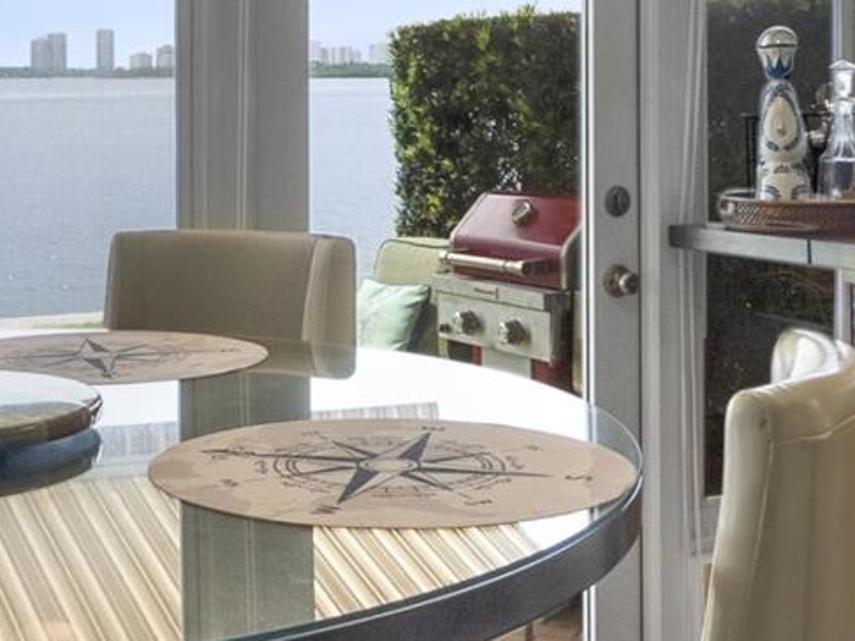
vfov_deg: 24.2
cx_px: 287
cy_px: 85
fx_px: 1457
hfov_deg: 32.4
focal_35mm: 59
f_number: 4
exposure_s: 1/60
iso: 250
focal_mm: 7
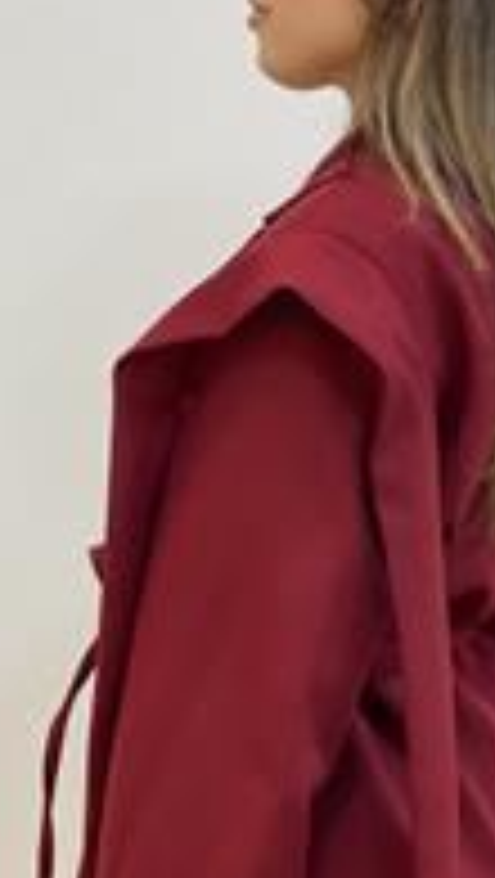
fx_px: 2794
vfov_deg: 17.8
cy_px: 552
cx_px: 184
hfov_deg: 10.1
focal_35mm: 120
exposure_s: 1/100
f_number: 2
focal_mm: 6
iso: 80
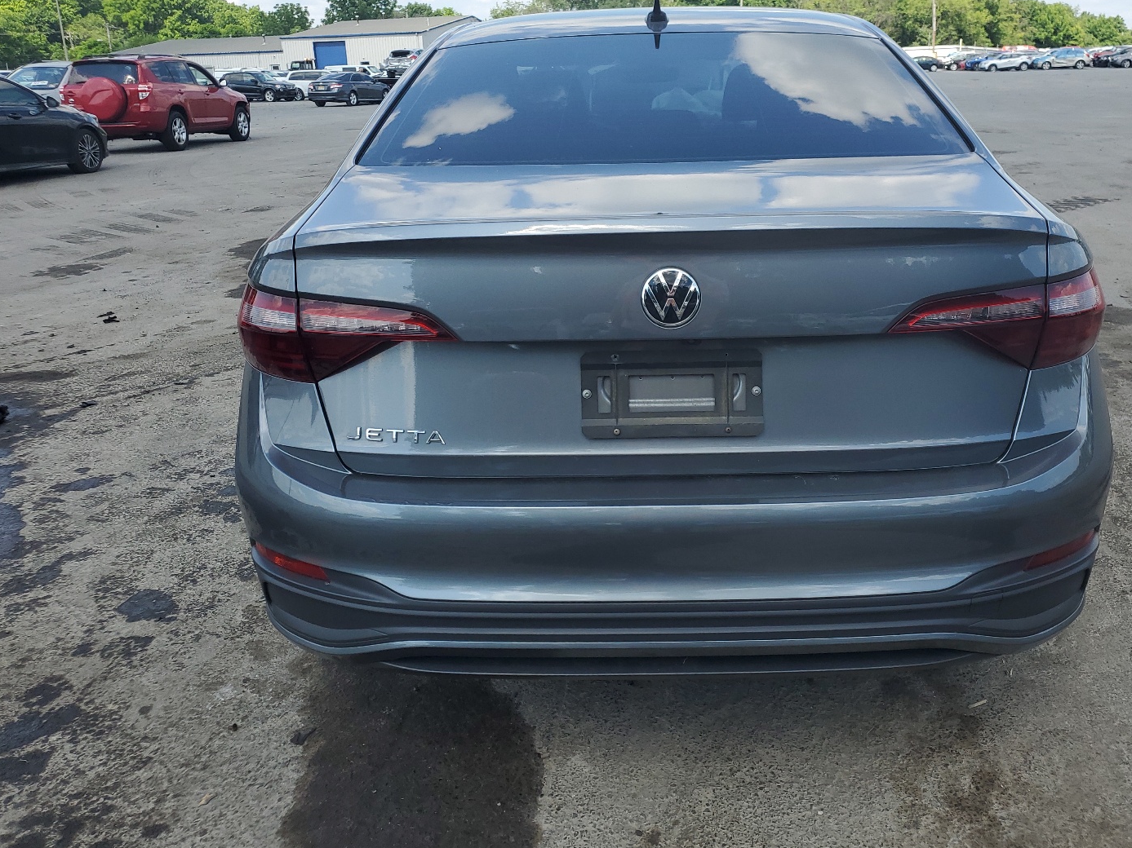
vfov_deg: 46.8
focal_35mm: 30
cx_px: 637
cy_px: 394
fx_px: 981
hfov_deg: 59.8
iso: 50
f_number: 1.5
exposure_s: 1/1667
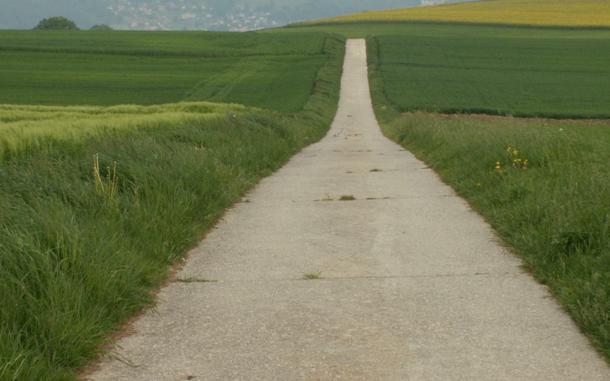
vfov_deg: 13.6
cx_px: 302
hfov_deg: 21.6
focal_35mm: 96
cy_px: 159
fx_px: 1596
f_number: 8
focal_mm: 14.89
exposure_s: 1/100
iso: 50
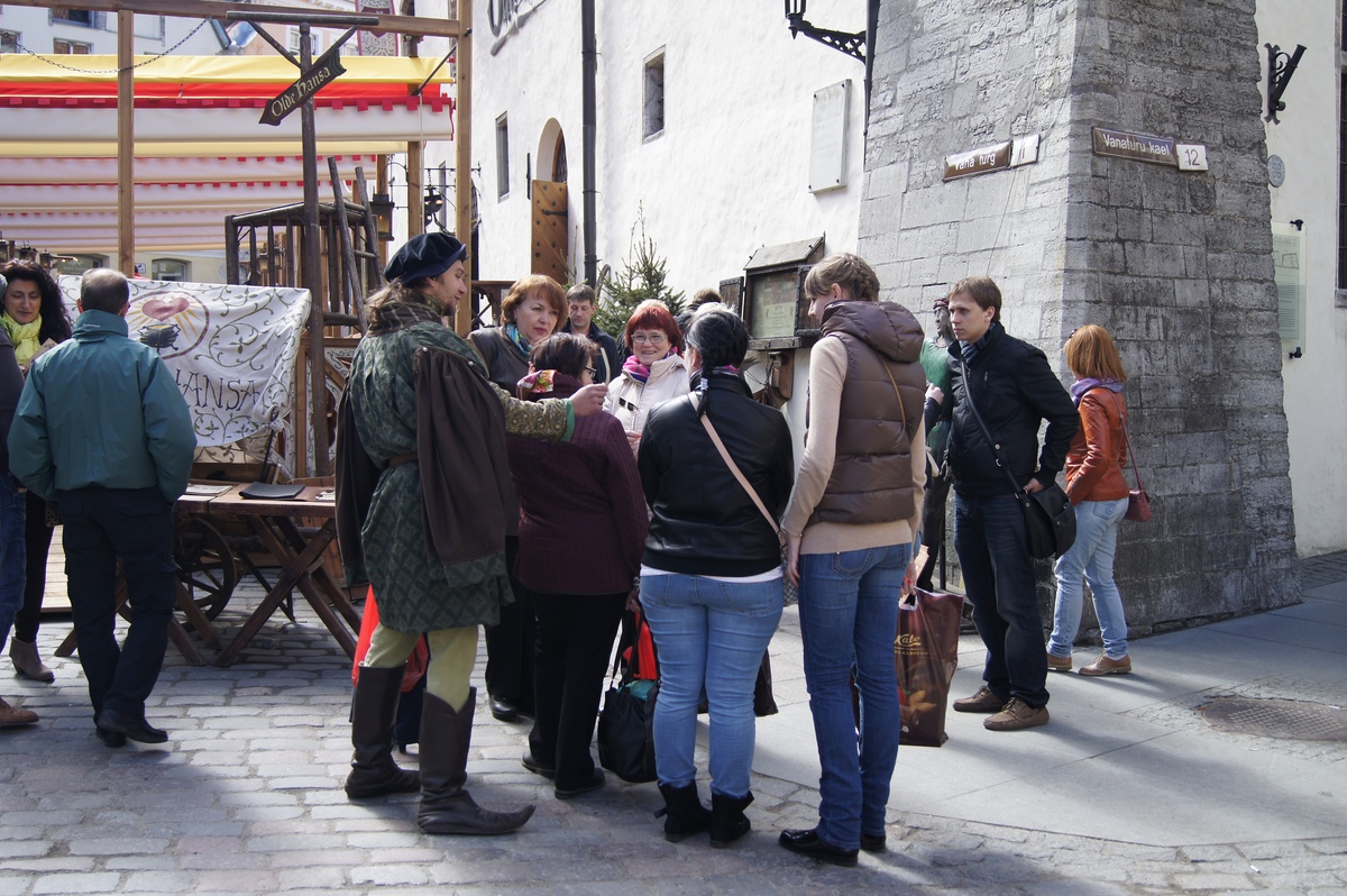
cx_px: 674
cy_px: 448
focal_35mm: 39
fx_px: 1458
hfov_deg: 49.6
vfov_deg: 34.2
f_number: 4.5
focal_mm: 26
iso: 100
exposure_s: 1/200
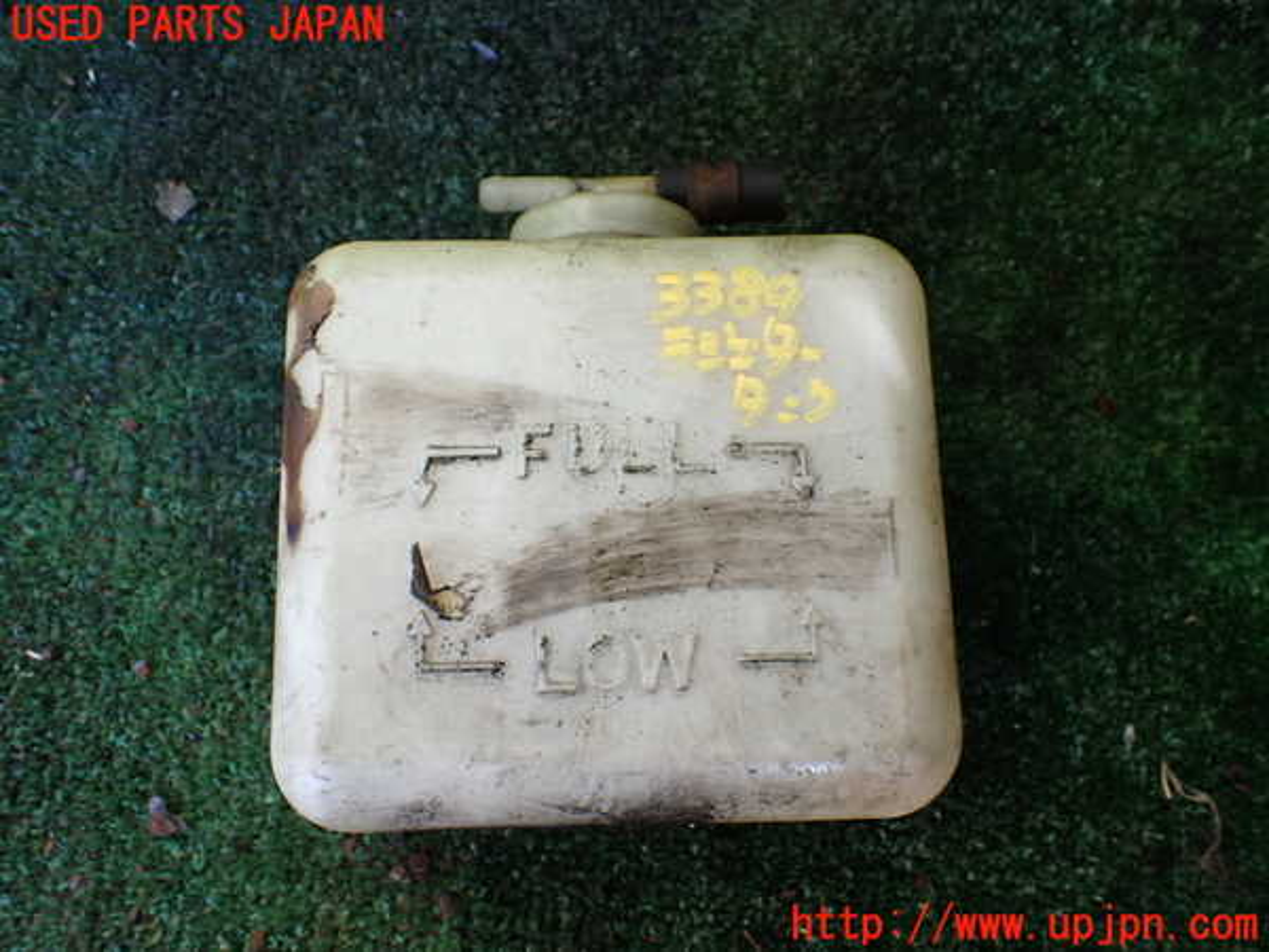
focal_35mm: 30
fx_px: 1100
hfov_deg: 60.0
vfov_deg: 46.8
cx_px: 634
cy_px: 476
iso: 250
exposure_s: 1/125
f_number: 2.3
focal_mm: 5.4
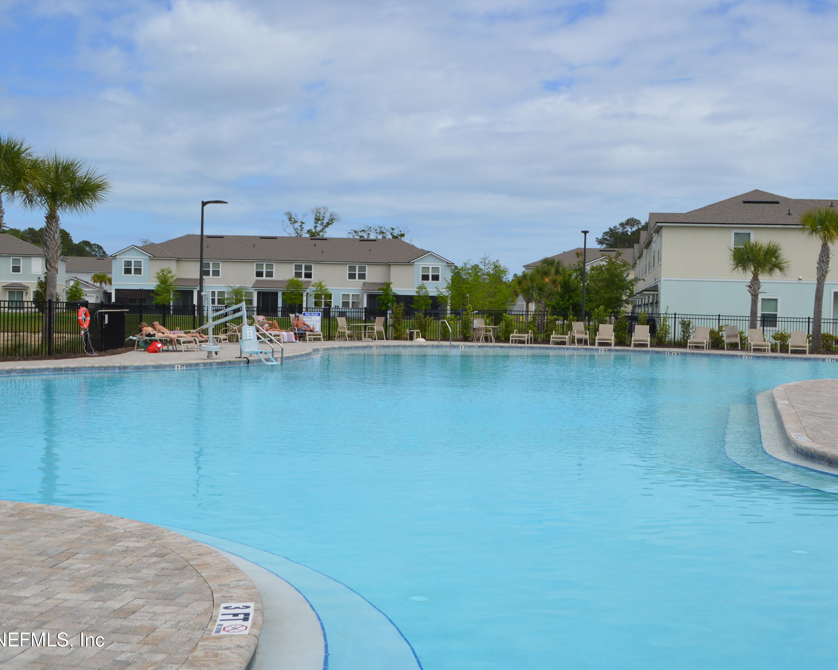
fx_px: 942
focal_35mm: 38
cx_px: 445
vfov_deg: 39.2
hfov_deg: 47.9
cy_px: 329
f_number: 9
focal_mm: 22
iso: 100
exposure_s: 1/320
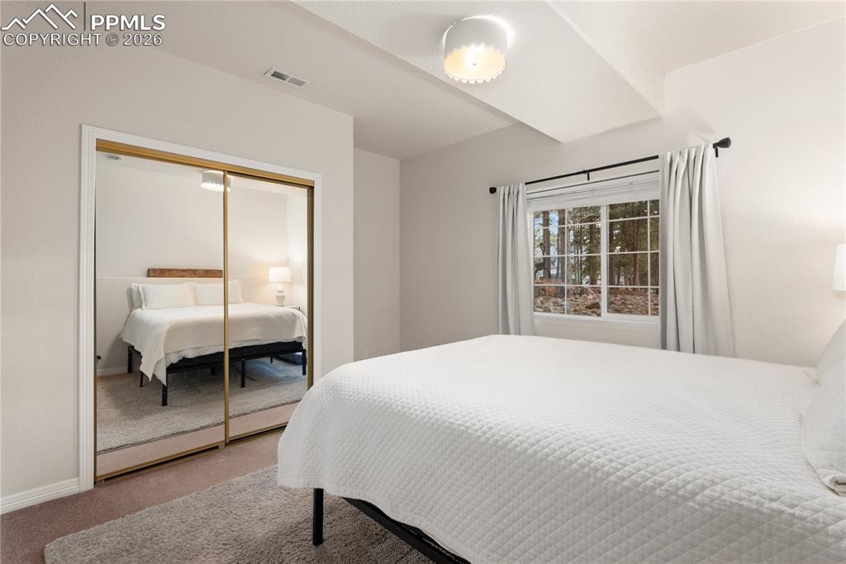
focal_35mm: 16
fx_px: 376
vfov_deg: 73.7
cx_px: 423
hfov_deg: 96.8
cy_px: 282
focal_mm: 16
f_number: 8
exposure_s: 1/4
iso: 800
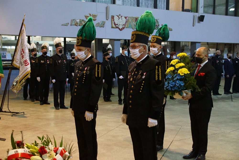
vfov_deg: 29.9
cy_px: 80
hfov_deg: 43.6
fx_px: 299
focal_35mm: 45
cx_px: 120
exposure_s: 1/60
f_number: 4.5
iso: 3200
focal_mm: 30
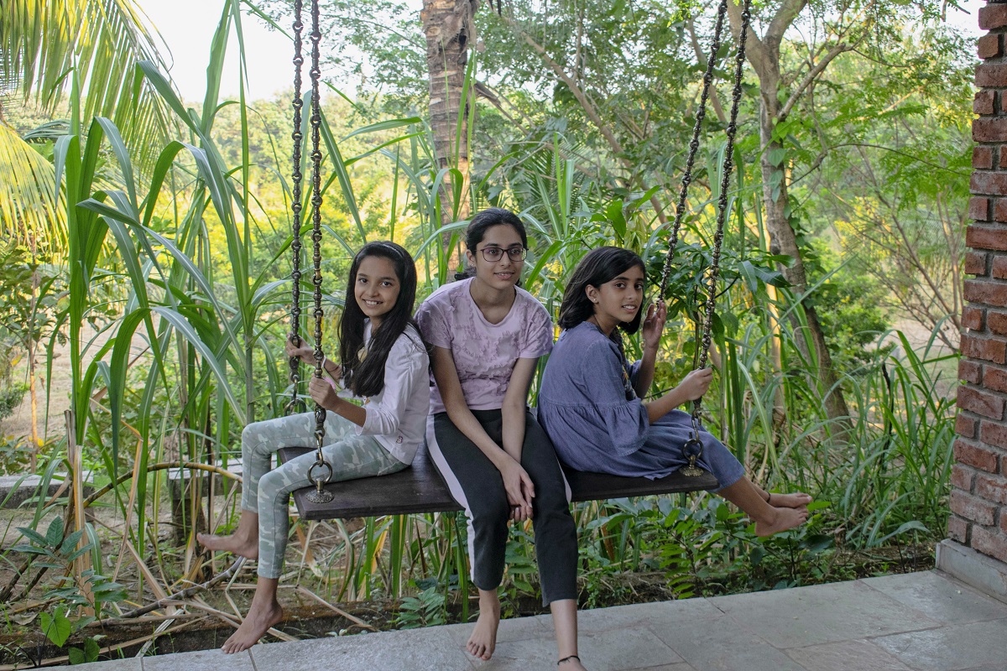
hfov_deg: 45.0
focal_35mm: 44
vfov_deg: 30.8
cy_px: 336
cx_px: 504
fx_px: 1217
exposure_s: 1/160
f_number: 6.3
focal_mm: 29
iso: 400
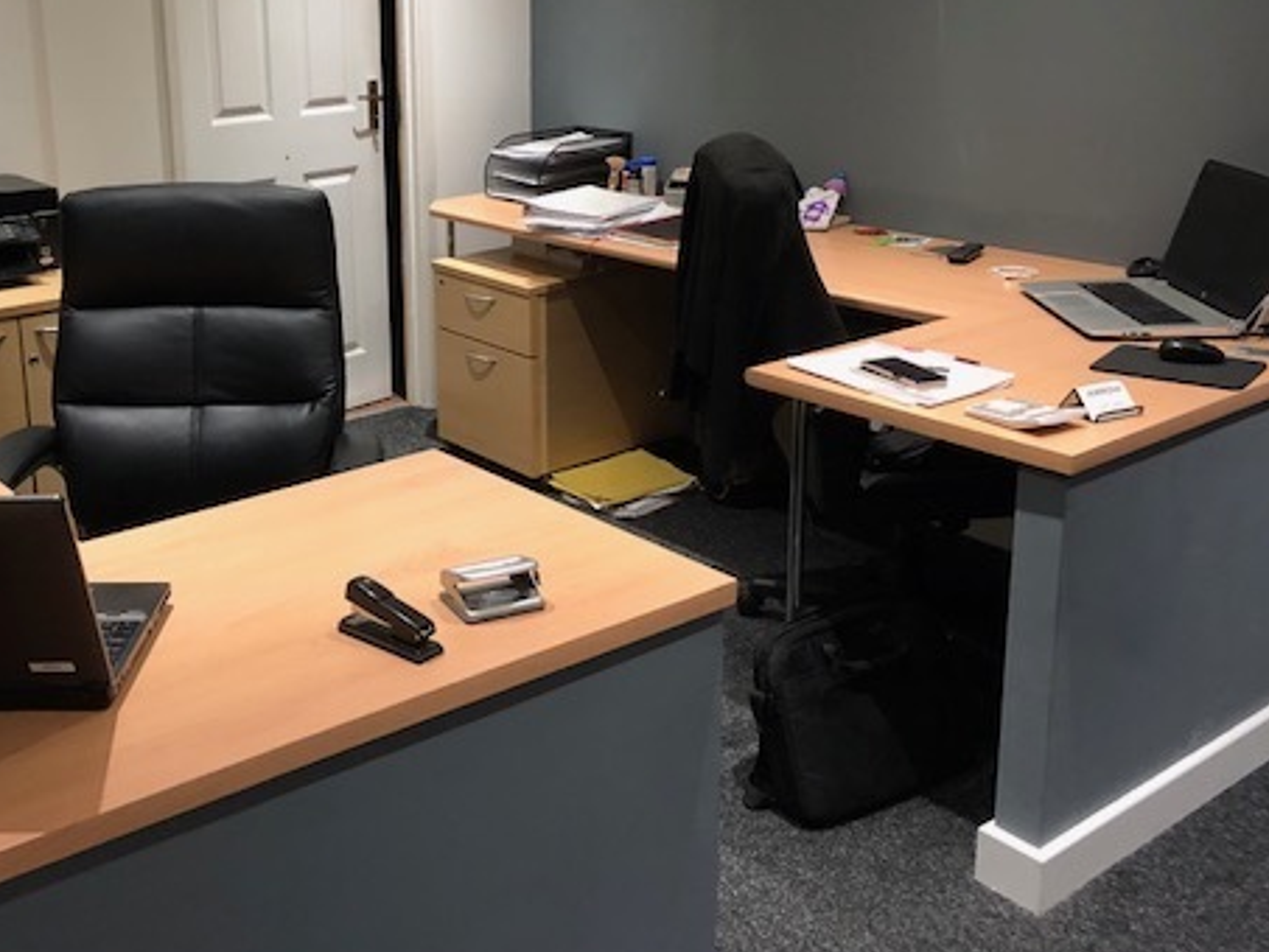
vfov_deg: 34.8
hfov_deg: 45.1
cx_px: 420
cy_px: 322
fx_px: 1503
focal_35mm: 41
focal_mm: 3.99
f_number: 1.8
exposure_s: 1/14
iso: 100
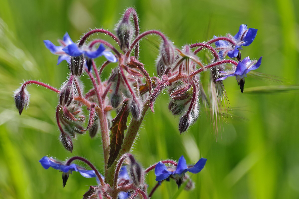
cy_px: 100
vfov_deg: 2.2
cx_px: 150
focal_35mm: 621
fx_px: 5157
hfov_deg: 3.3
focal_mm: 406
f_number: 8
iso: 200
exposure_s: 1/400
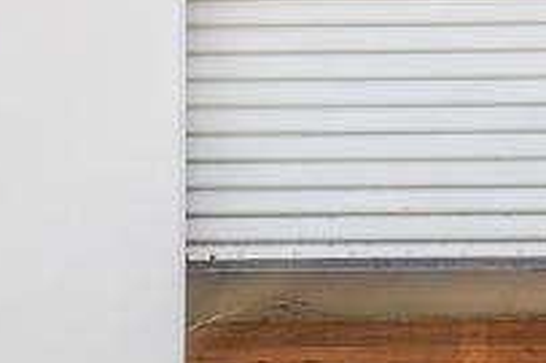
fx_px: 2299
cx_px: 81
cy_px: 450
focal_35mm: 152
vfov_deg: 8.9
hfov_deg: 13.5
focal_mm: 20.5
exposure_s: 1/80
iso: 100
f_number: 8
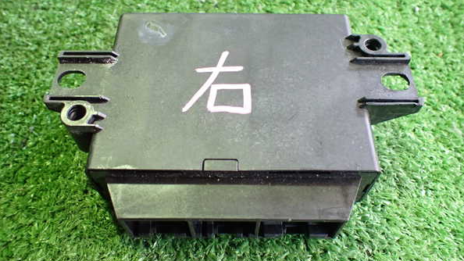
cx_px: 234
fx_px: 406
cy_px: 121
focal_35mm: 33
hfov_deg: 59.5
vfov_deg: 35.6
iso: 800
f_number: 2.3
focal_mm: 5.4
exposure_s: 1/50
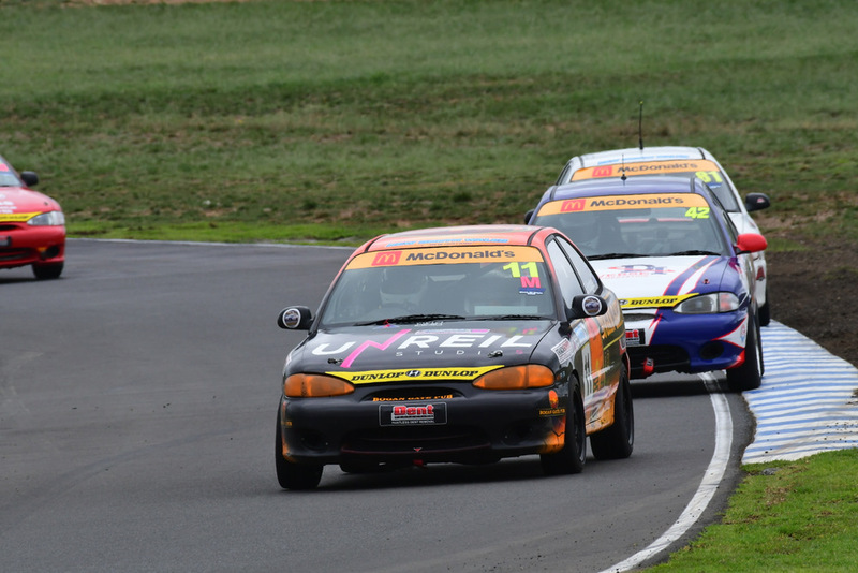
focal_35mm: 720
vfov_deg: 1.9
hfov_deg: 2.9
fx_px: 17165
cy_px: 286
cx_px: 429
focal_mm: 480
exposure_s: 1/640
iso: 640
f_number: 13
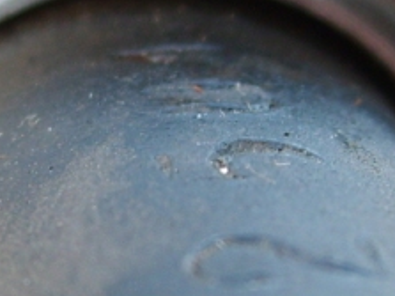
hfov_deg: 12.3
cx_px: 120
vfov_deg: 9.2
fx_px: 1836
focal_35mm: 161
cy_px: 149
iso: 63
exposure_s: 1/30
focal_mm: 5.8
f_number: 2.8
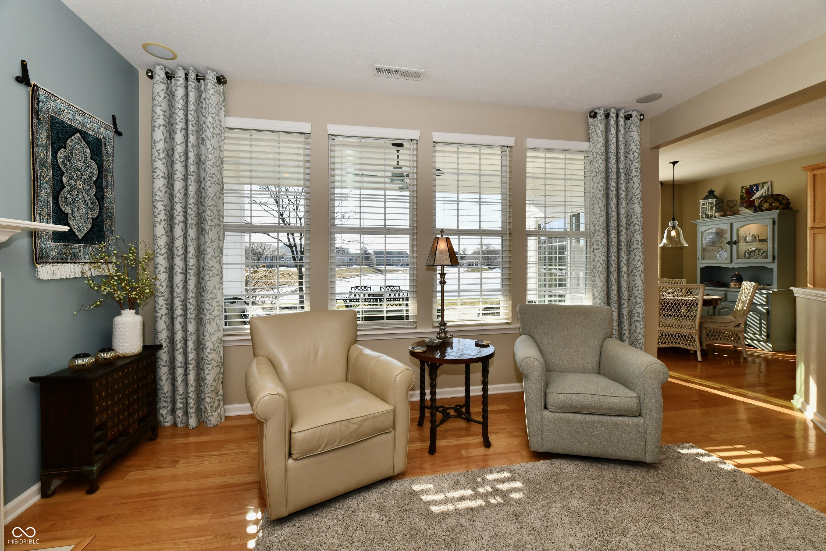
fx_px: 321
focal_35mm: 14
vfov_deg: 81.2
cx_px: 413
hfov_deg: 104.3
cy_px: 276
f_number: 14
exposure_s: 1/250
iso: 640
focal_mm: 14
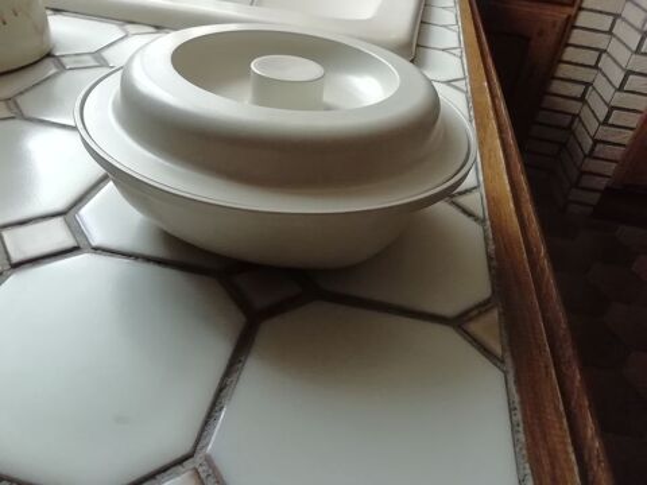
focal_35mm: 27
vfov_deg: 51.4
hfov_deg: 65.3
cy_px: 242
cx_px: 324
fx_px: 505
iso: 200
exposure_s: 1/50
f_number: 2.4
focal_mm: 2.25
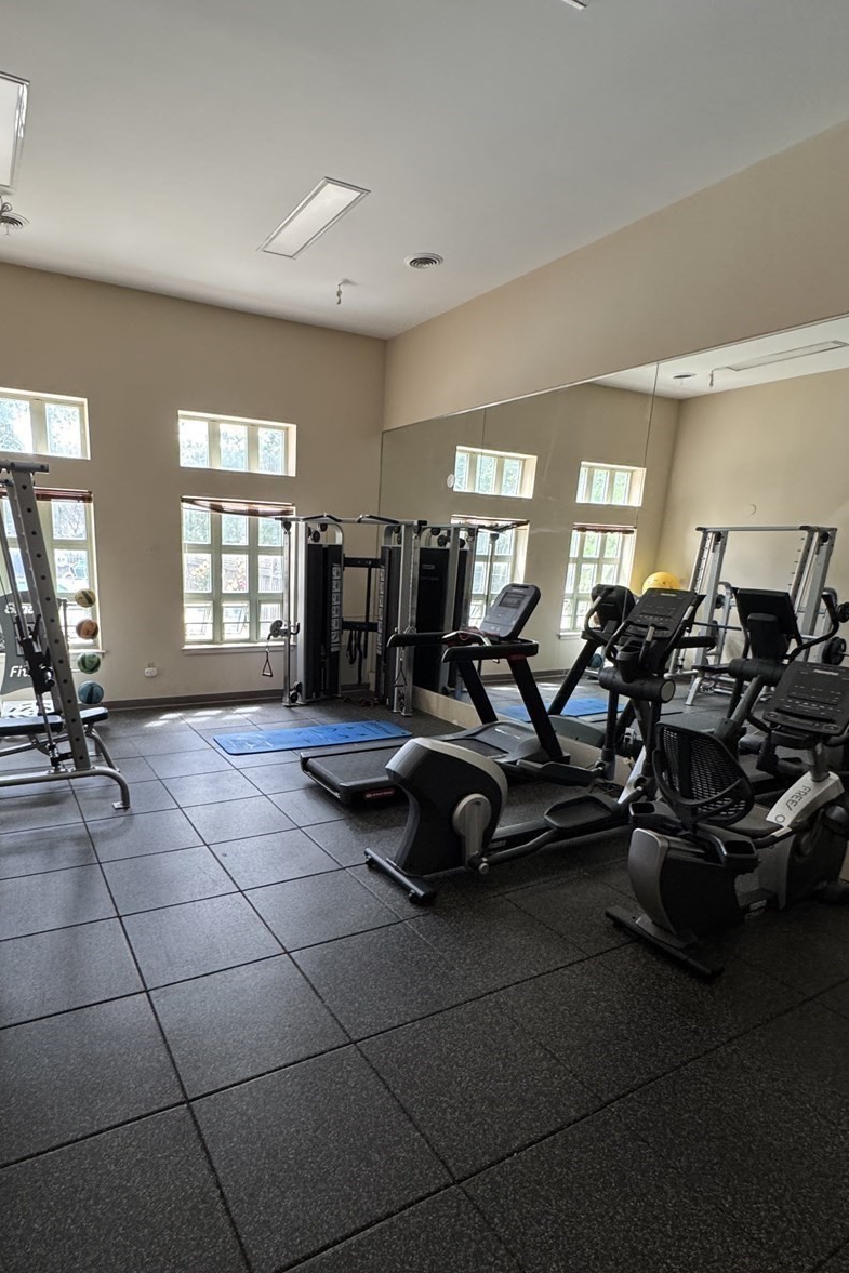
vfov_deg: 86.5
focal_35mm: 19
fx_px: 672
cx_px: 344
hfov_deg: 64.0
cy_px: 718
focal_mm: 2.22
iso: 320
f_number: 2.2
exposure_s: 1/120
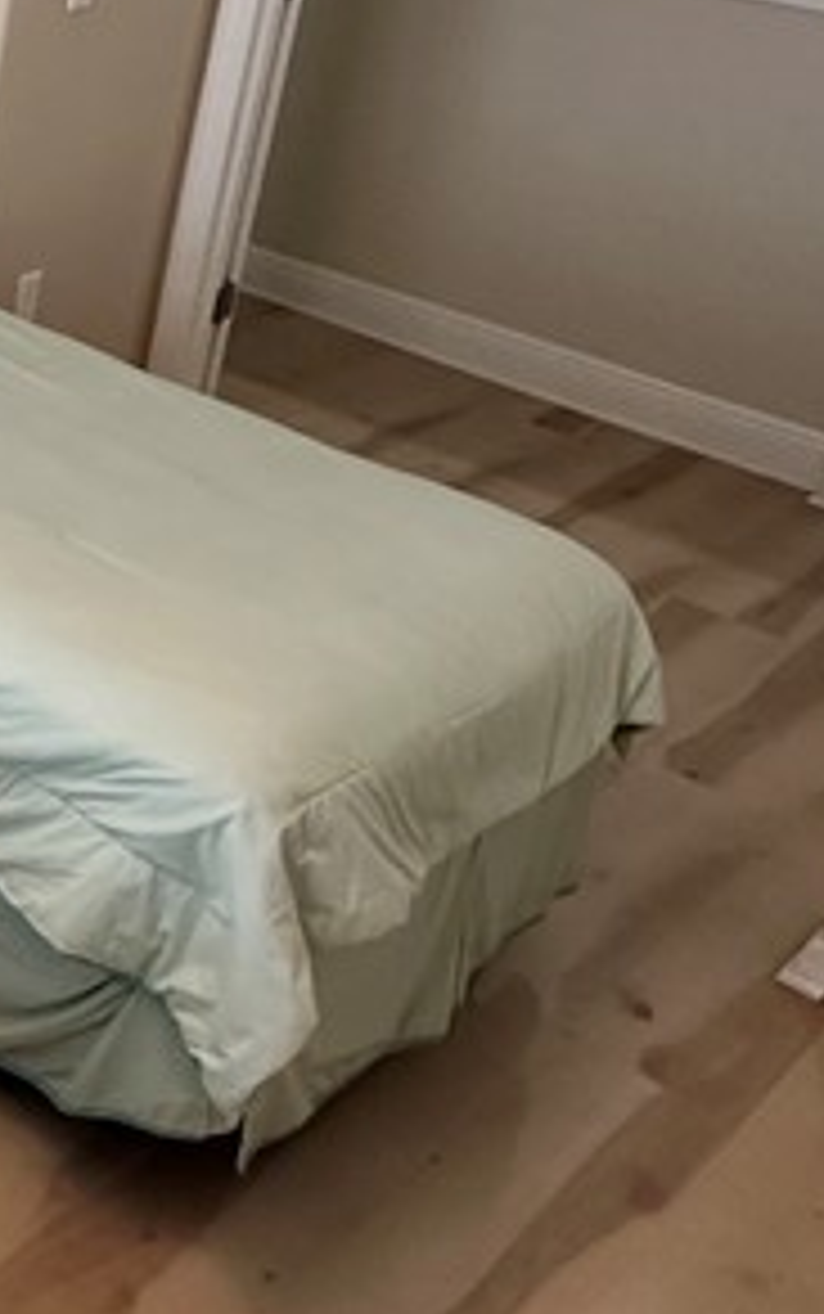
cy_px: 324
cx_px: -563
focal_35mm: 52
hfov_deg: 19.8
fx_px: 1865
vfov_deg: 37.8
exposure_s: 1/120
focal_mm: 2.22
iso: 320
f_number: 2.2
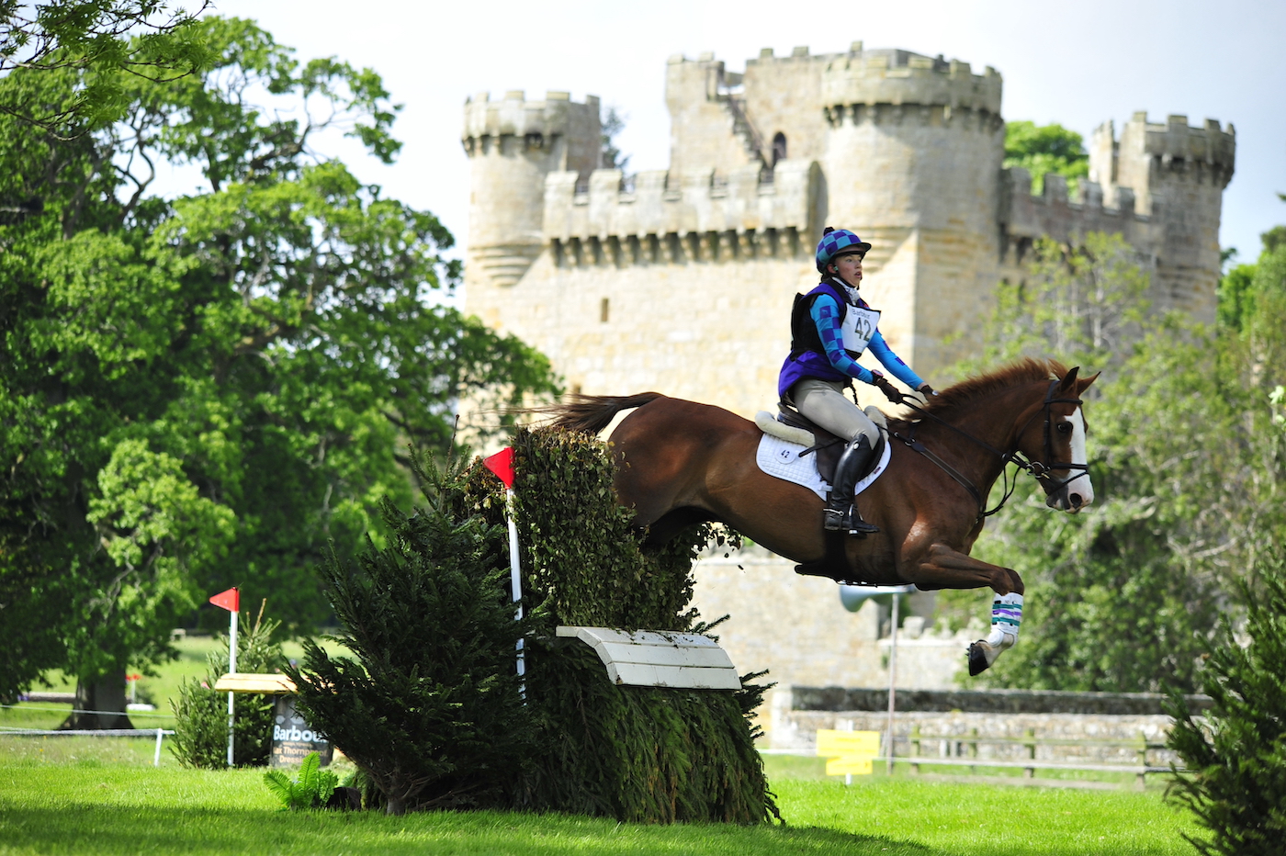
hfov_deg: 9.4
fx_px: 7855
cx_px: 643
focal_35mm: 220
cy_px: 428
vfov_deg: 6.2
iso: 560
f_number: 6.3
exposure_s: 1/1000
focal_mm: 220
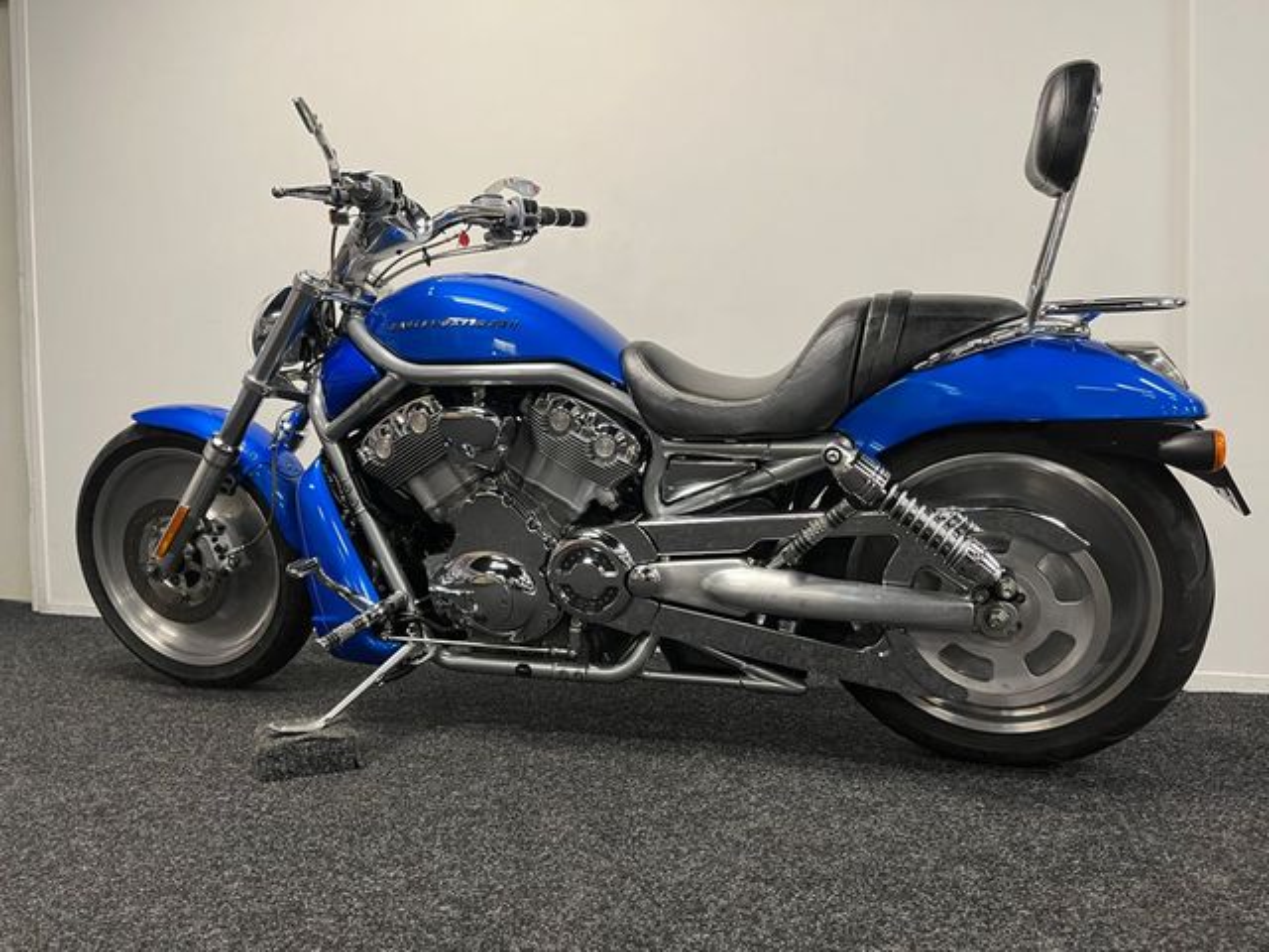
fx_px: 953
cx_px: 634
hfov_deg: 67.3
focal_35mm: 26
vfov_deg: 53.1
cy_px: 476
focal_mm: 5.1
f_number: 1.6
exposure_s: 1/50
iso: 100
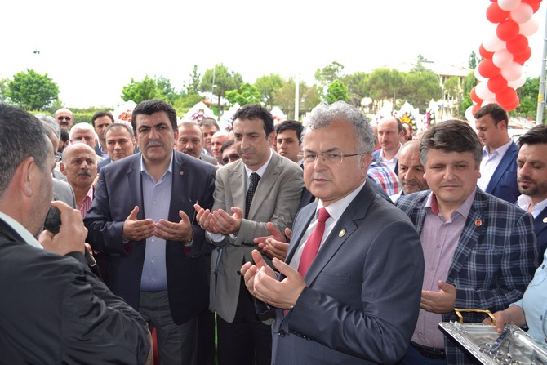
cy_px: 182
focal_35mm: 30
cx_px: 274
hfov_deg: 61.9
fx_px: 456
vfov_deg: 43.6
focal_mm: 20
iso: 100
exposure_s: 1/125
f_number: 4
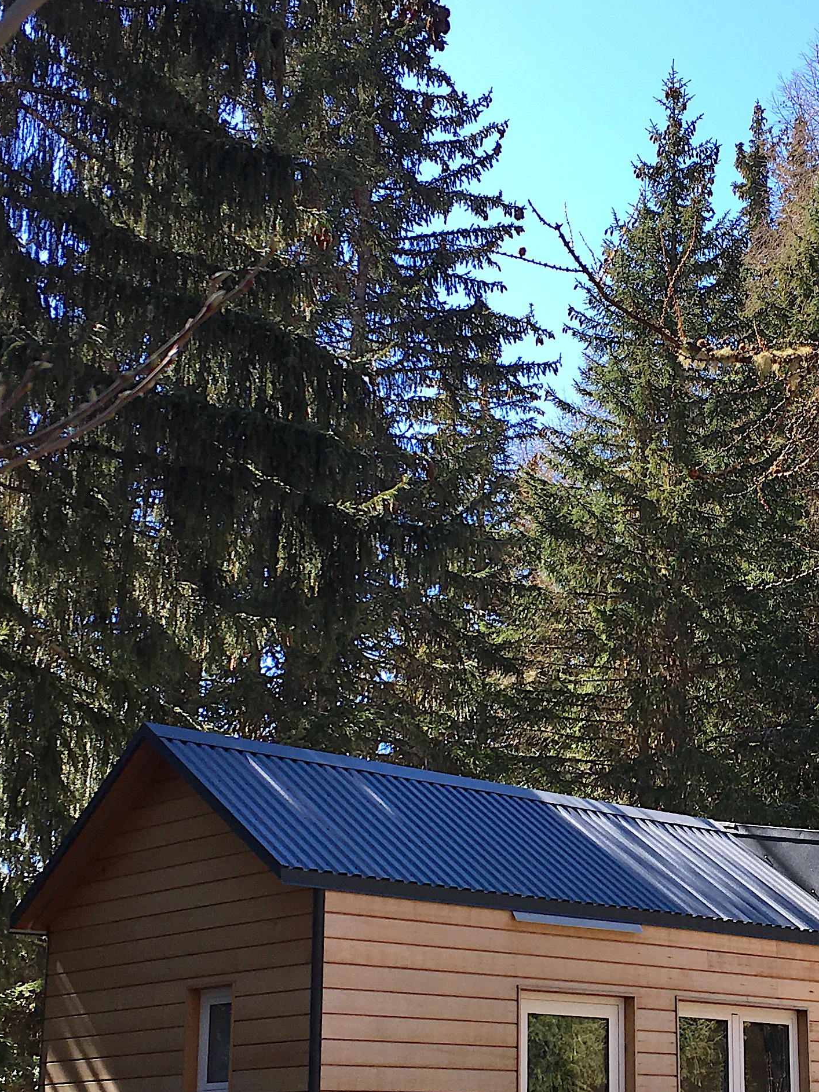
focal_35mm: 62
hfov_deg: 23.3
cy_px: 690
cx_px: 638
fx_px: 1956
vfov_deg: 31.1
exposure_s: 1/407
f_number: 2.2
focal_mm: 4.15
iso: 25
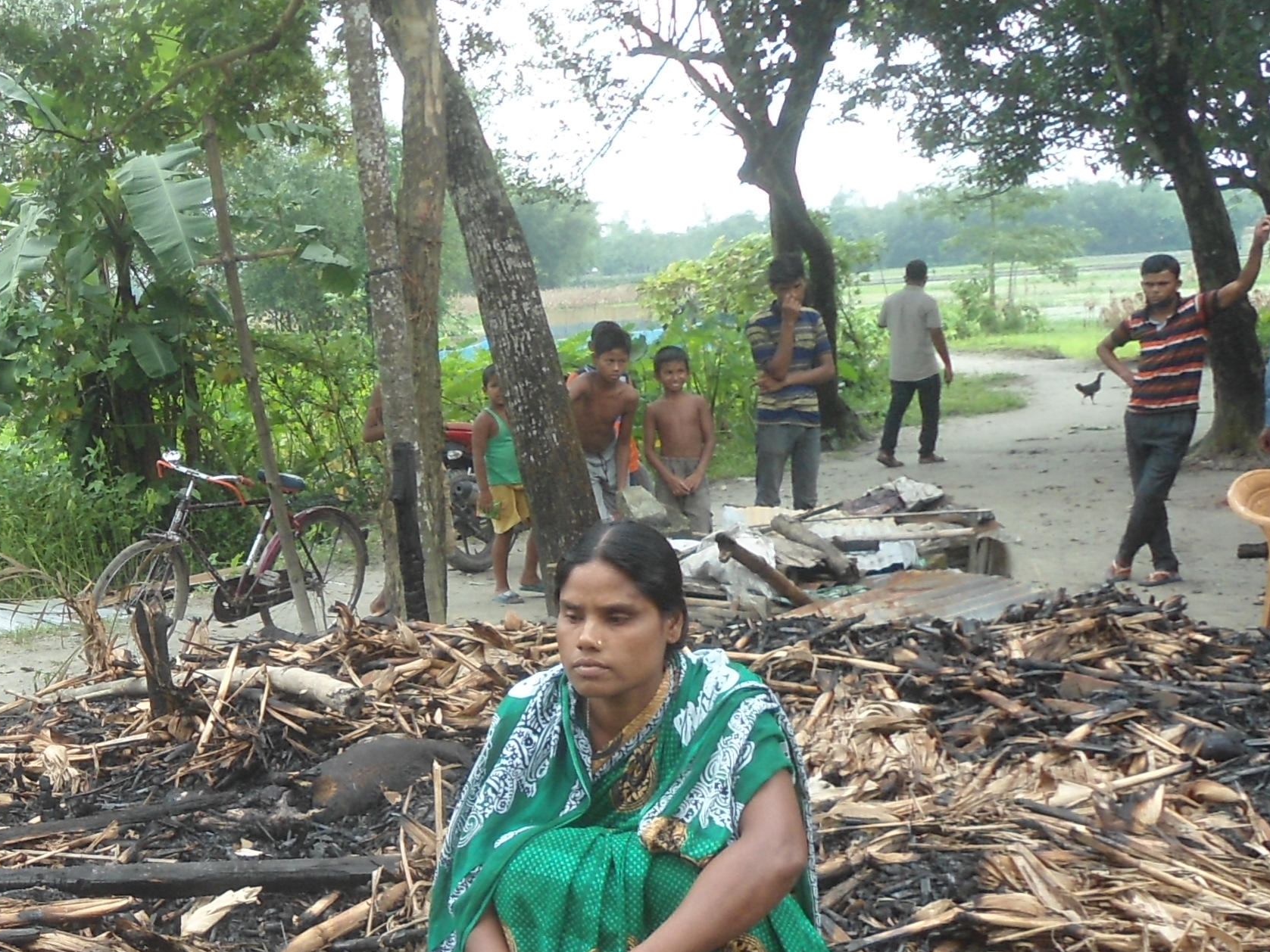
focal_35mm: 62
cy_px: 723
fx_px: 2275
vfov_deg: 23.4
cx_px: 86
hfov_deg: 29.7
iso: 80
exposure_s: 1/125
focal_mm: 4.7
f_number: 2.8
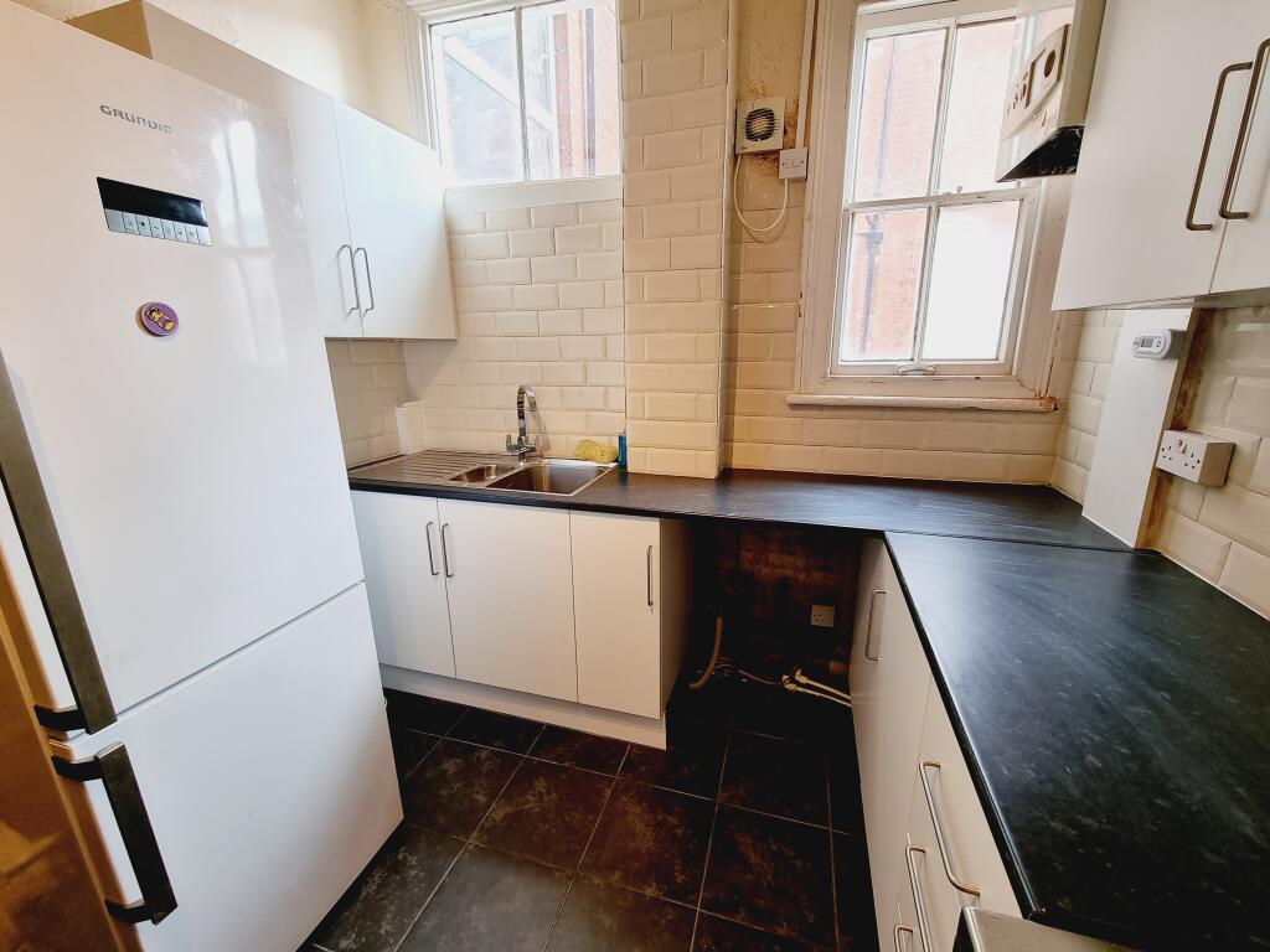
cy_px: 476
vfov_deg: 89.9
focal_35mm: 13
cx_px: 635
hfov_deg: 106.2
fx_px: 477
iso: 50
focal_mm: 2.2
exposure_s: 1/50
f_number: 2.2
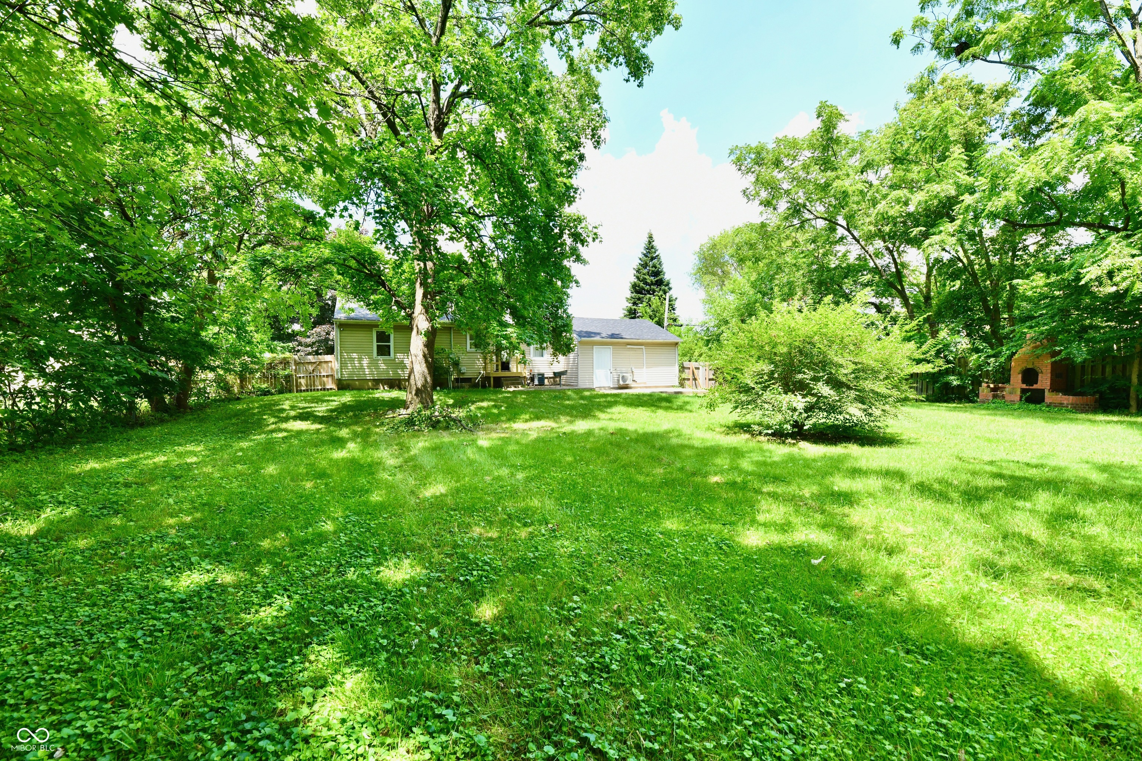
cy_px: 380
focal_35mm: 14
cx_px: 571
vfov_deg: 81.2
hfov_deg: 104.3
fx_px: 444
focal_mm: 14
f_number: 9
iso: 800
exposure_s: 1/320
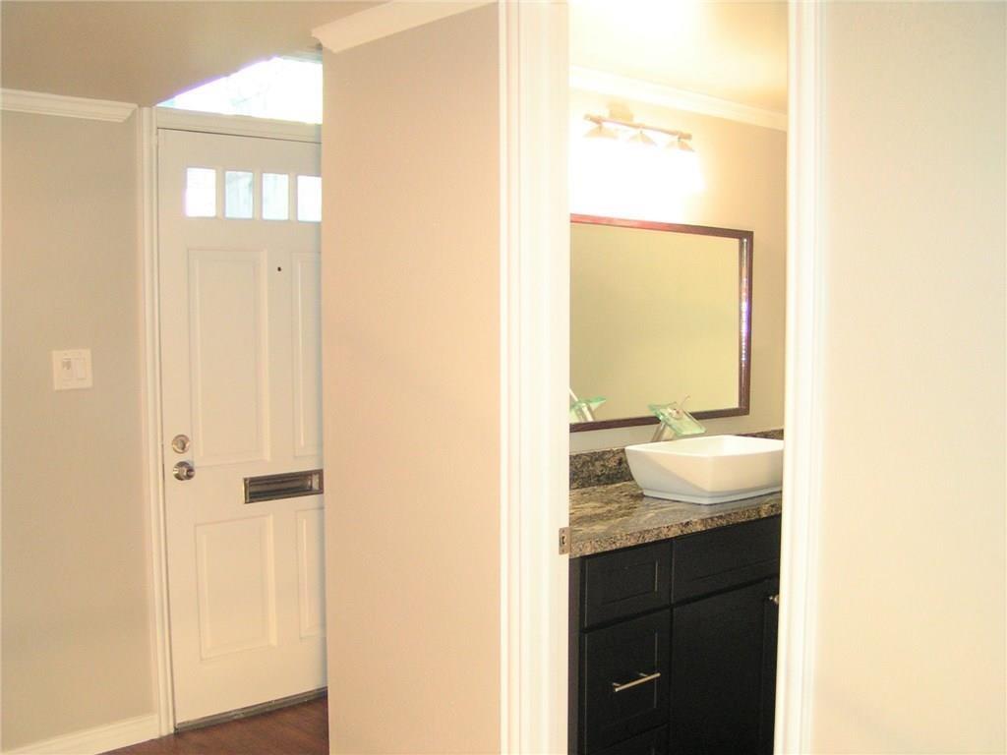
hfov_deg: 49.0
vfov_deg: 37.7
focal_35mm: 38
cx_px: 504
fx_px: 1105
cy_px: 378
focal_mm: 5.8
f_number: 2.8
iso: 200
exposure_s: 1/40
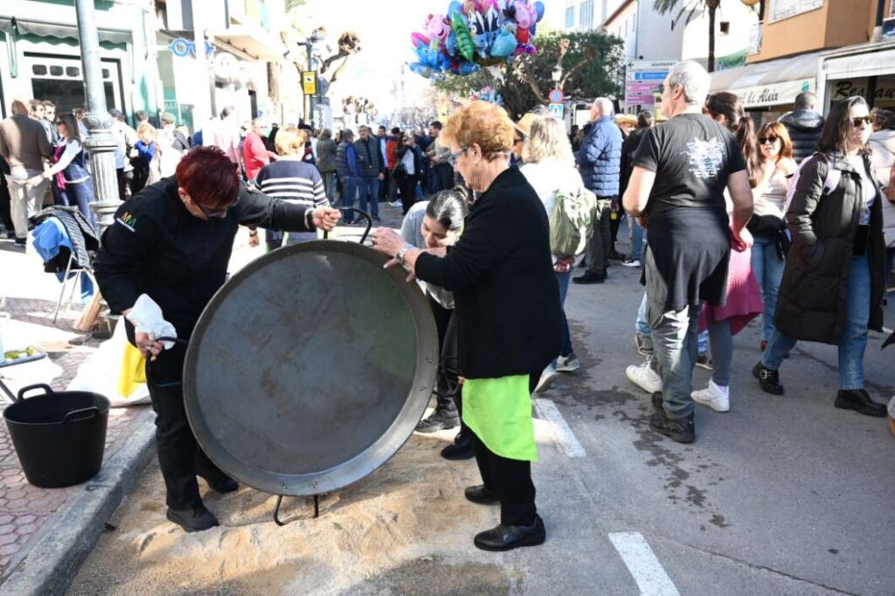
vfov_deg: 44.2
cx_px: 448
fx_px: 733
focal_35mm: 30
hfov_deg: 62.8
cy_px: 298
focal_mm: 29.5
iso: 500
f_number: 5.6
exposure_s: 1/400
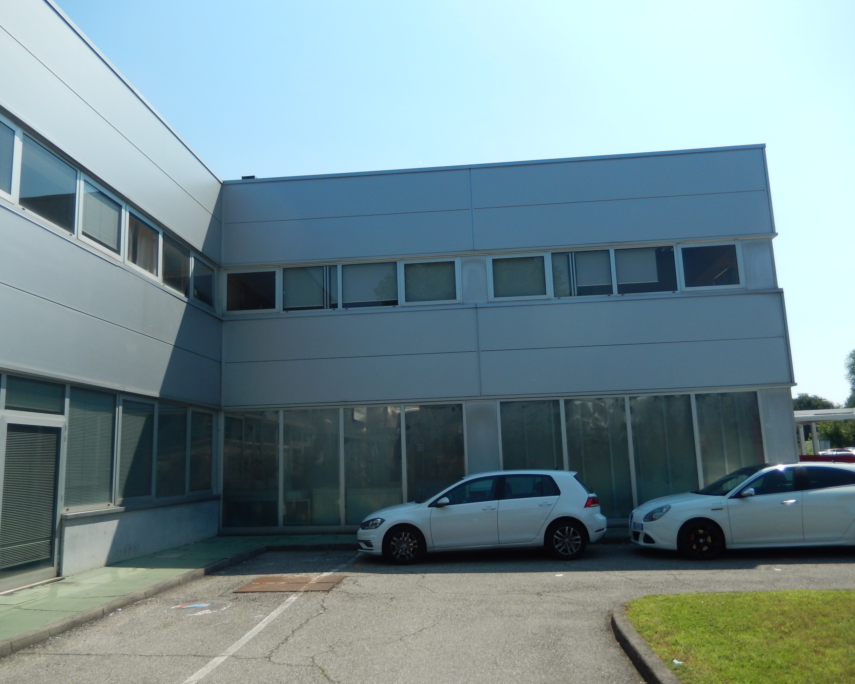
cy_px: 337
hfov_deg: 64.1
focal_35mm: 27
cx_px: 421
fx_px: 683
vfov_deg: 53.2
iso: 125
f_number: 6.8
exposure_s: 1/400
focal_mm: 4.5
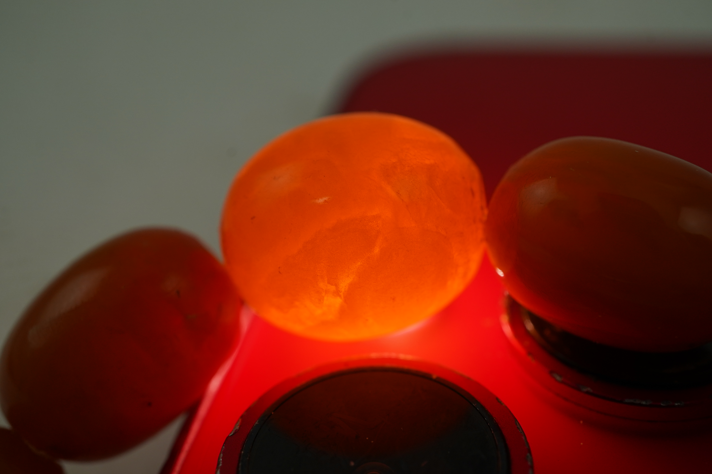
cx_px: 356
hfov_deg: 43.6
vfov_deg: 29.9
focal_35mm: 45
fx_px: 890
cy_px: 237
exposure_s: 1/125
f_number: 14
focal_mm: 30
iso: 400
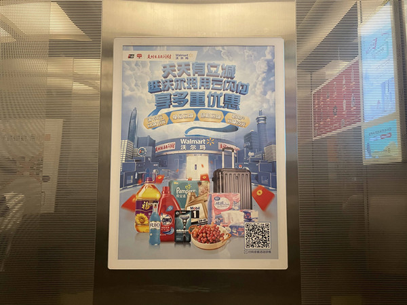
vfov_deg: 53.1
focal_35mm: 26
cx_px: 204
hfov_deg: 67.3
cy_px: 152
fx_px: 306
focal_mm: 4.2
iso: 400
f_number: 1.6
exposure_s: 1/50
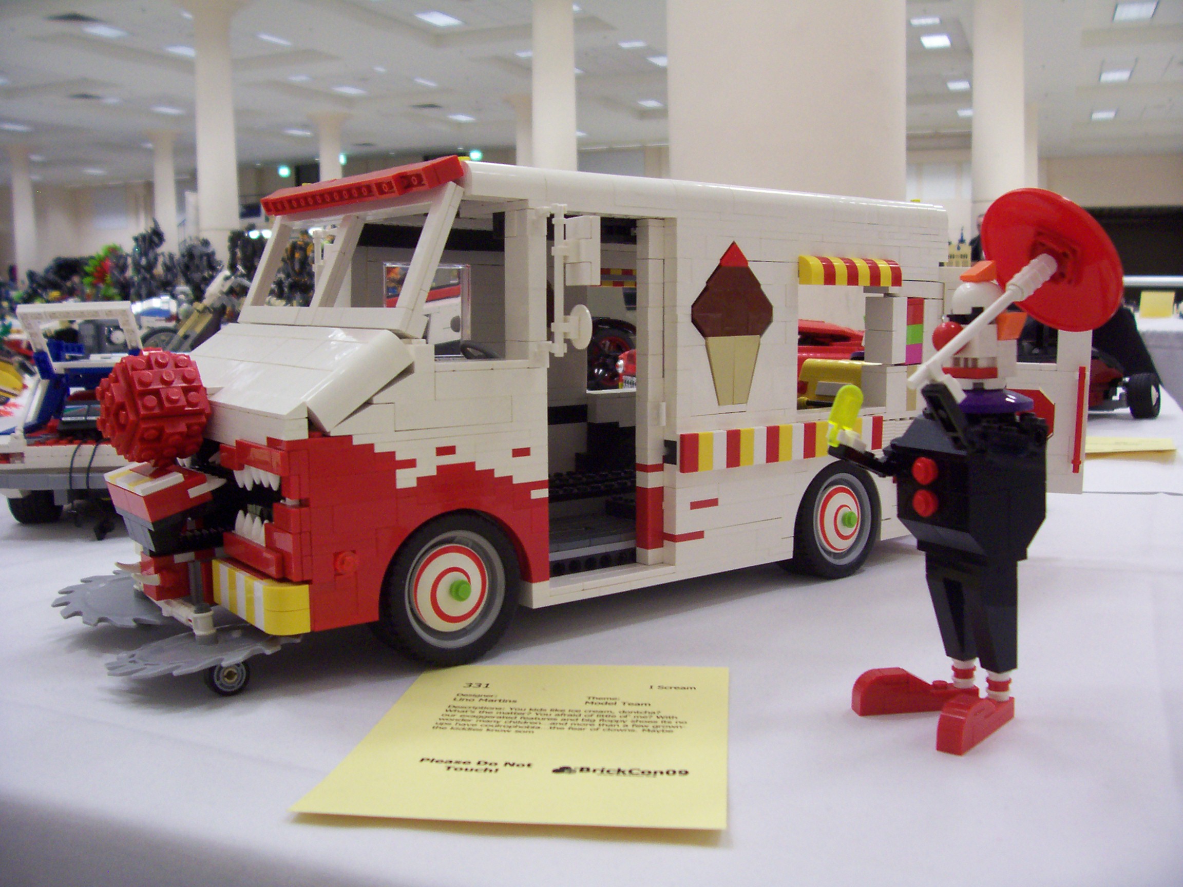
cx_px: 592
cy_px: 444
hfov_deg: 54.0
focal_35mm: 34
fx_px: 1162
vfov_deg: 41.8
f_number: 2.7
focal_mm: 5.6
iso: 154
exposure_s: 1/32
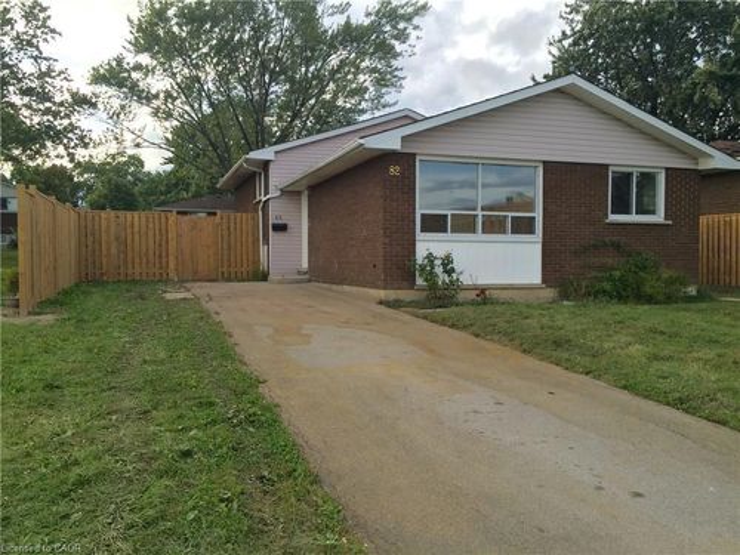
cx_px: 370
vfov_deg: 48.2
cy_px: 278
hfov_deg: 61.7
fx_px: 620
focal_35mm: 29
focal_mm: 4.15
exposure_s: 1/638
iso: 32
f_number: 2.2
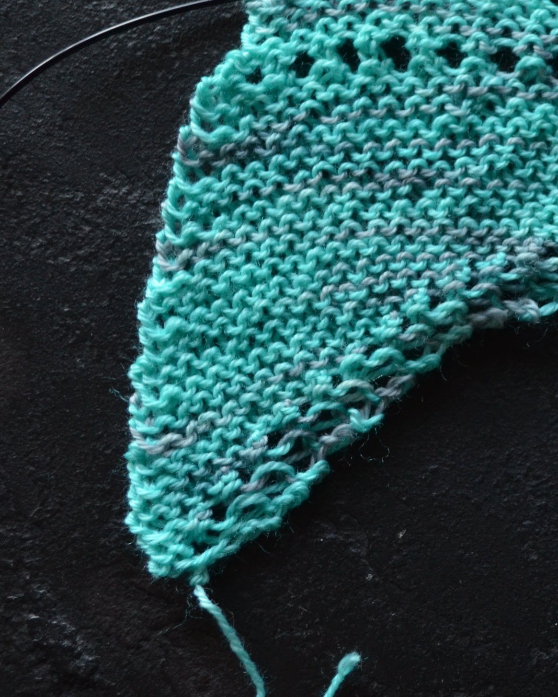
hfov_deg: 18.7
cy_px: 340
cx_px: 609
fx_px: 1631
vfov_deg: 24.1
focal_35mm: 79
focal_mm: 30
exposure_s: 1/30
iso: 1250
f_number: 4.5
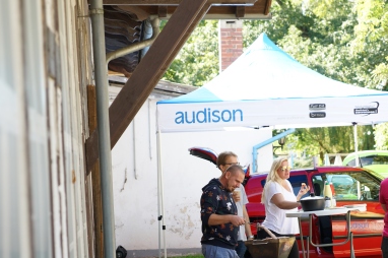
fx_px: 1185
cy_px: 231
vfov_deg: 12.3
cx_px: 231
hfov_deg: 18.6
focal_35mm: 110
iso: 200
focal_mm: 60
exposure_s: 1/125
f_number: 3.5
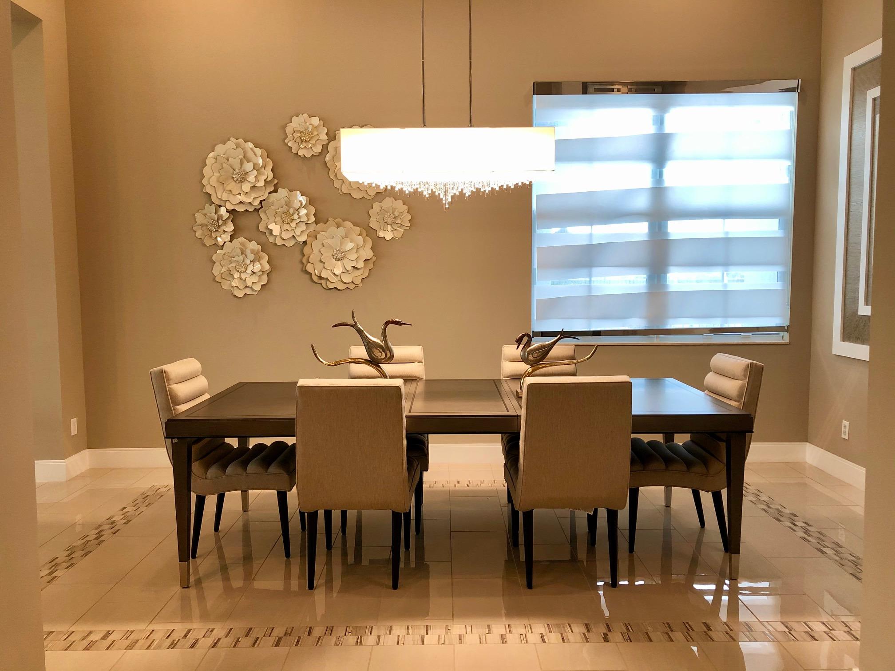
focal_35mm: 28
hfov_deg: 63.4
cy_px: 336
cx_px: 448
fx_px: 724
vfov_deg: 49.7
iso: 25
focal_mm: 3.99
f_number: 1.8
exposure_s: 1/30
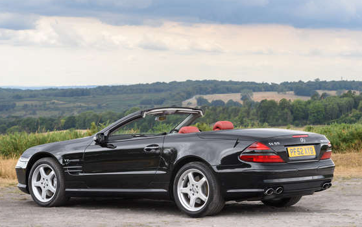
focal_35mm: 133
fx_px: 1312
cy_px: 102
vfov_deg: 9.9
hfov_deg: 15.7
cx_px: 173
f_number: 9
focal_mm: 112
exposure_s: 1/40
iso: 160
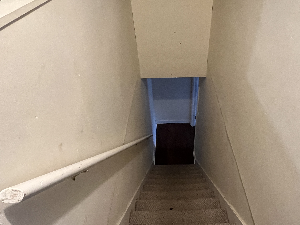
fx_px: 199
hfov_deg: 73.6
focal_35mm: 23
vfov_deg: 58.9
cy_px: 108
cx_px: 170
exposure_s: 1/60
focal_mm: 1.57
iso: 640
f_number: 1.8
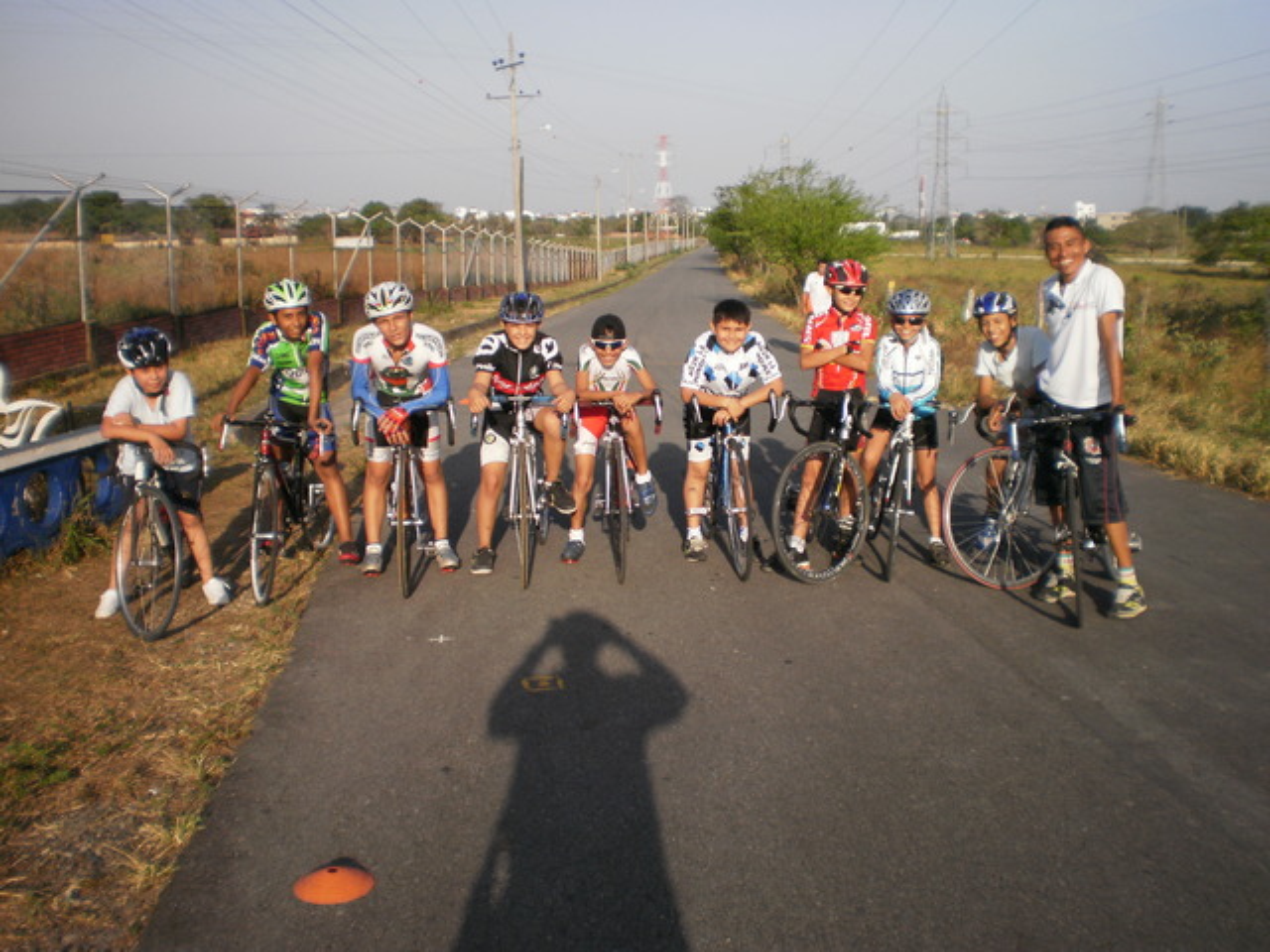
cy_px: 476
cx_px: 635
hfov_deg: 51.4
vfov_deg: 39.7
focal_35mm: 36
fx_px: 1321
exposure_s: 1/1000
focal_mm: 6.3
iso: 100
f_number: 3.1
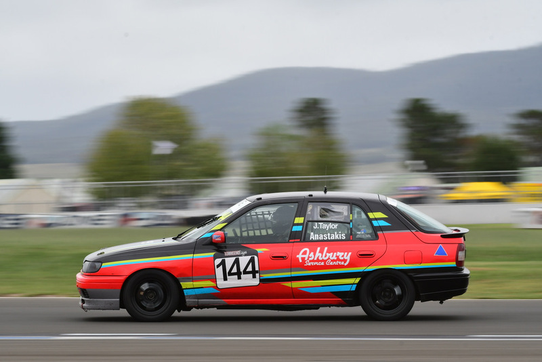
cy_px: 181
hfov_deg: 6.9
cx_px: 271
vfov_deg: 4.6
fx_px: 4518
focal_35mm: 300
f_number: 13
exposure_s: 1/160
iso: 320
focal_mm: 200
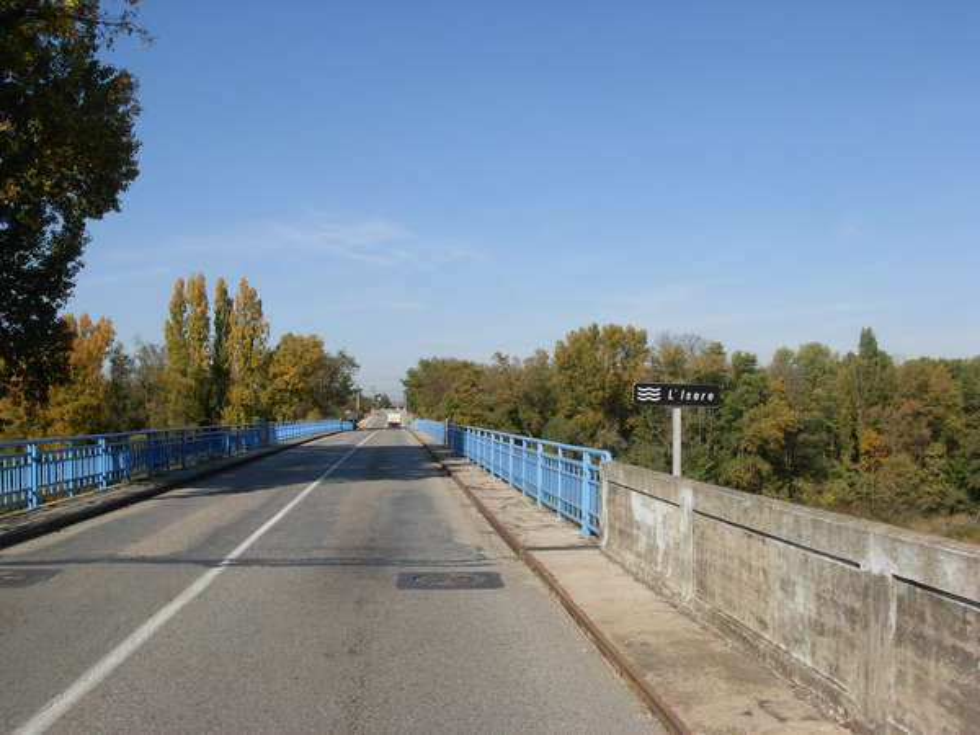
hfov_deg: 49.0
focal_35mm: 38
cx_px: 490
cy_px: 368
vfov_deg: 37.7
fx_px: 1076
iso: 79
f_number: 4.9
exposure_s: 1/609
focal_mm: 6.3
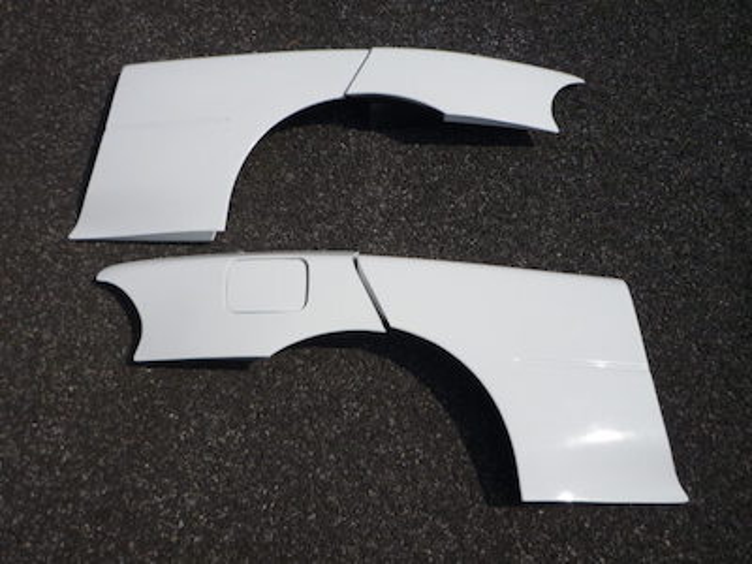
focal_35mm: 33
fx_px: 717
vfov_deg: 42.9
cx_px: 376
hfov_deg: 55.4
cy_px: 282
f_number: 8
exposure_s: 1/640
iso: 100
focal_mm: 5.5
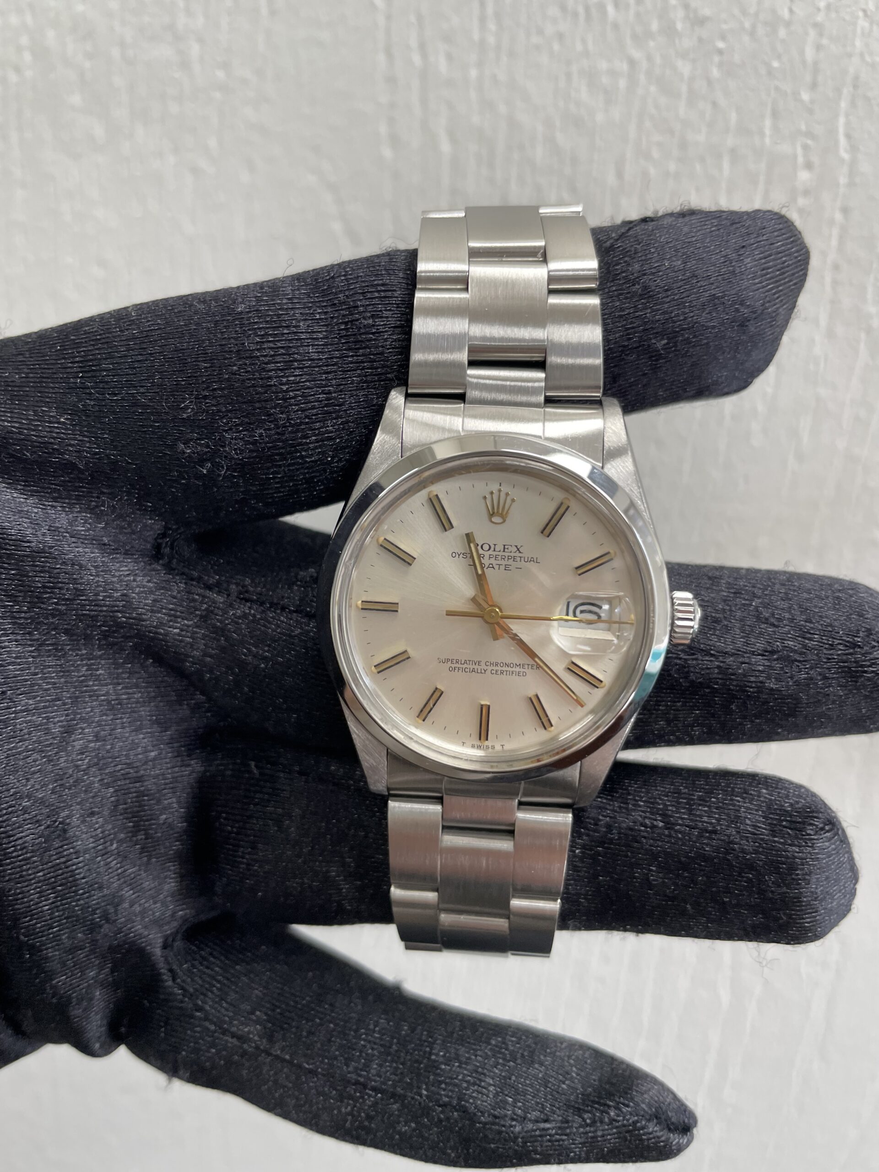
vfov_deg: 67.3
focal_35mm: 26
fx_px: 880
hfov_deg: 53.1
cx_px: 440
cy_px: 586
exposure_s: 1/120
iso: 100
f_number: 1.6
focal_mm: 4.2
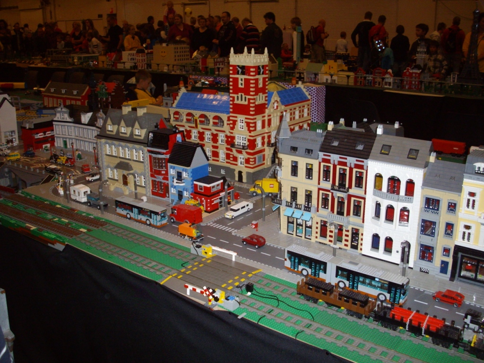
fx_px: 517
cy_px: 182
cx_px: 242
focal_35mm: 37
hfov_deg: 50.1
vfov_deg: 38.7
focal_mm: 6.2
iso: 160
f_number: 2.8
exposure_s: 1/50
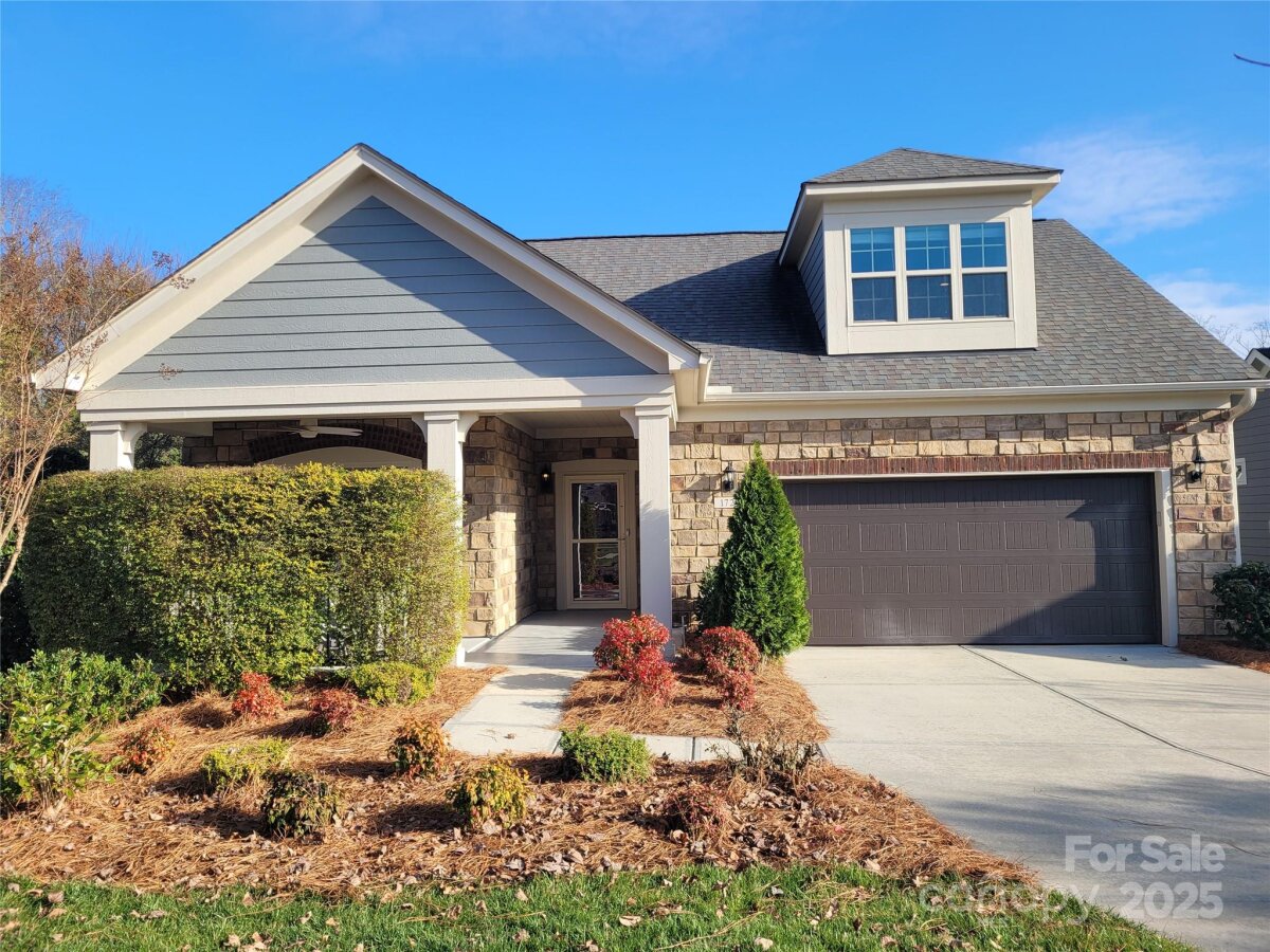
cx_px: 635
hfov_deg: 67.3
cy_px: 476
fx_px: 954
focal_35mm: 26
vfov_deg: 53.1
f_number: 1.8
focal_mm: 5.4
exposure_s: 1/1272
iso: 40
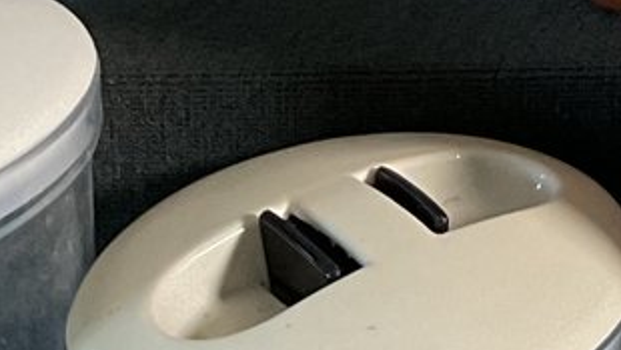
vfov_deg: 7.2
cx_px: 1241
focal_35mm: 154
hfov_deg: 12.3
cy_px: -595
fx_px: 2538
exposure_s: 1/60
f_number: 1.8
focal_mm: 3
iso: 100
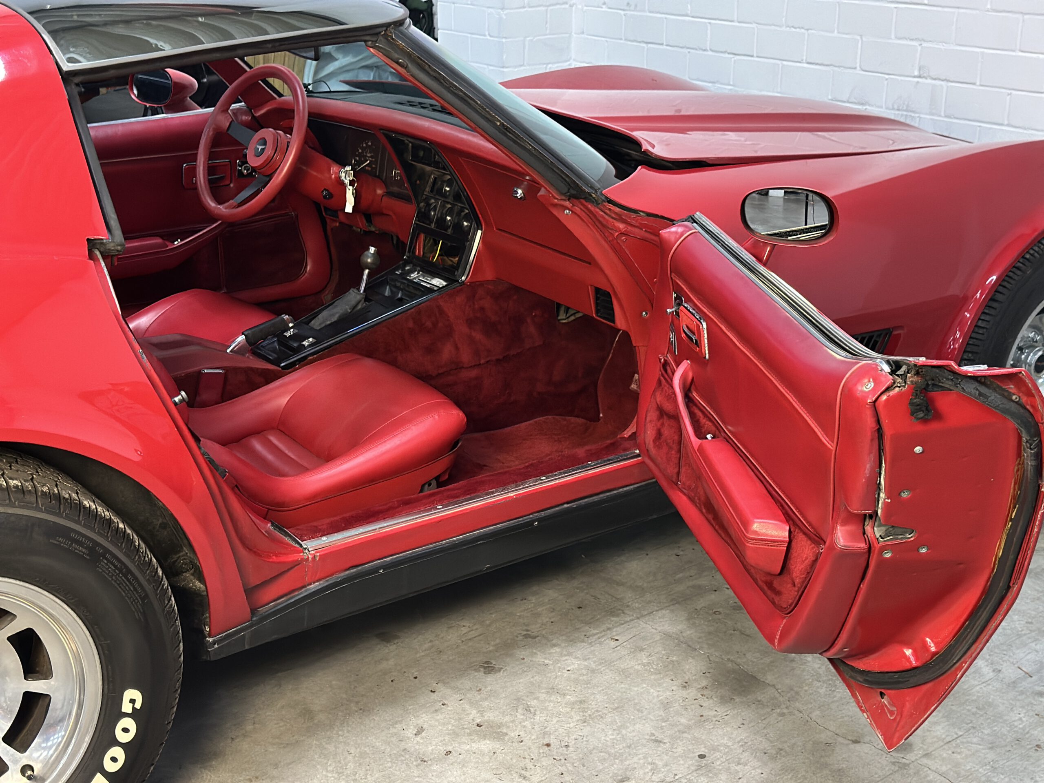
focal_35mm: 48
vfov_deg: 30.3
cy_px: 392
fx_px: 1448
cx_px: 522
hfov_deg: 39.7
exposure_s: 1/33
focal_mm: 6.86
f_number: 1.78
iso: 640
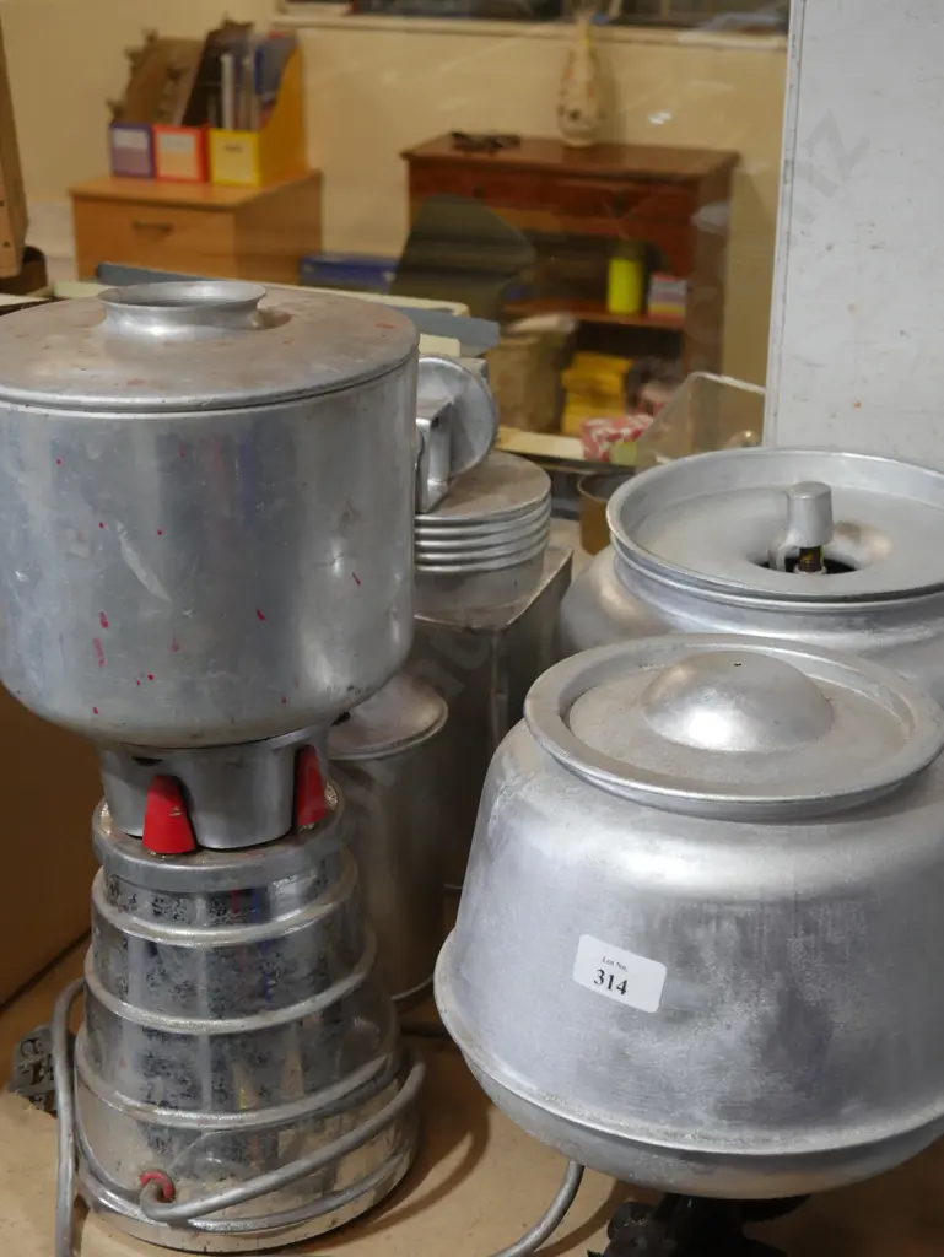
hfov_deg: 28.1
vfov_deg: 36.8
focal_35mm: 52
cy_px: 628
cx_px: 472
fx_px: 1889
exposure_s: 1/60
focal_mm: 26
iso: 640
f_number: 5.3
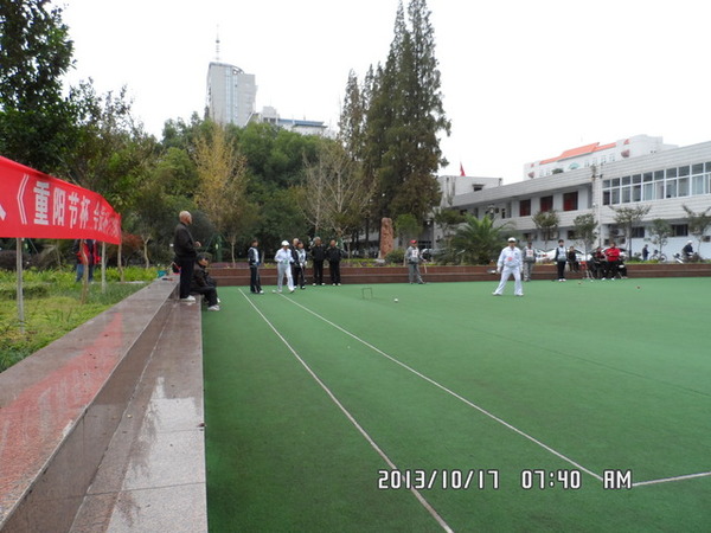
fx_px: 493
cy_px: 266
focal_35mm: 24
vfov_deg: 56.8
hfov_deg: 71.6
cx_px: 356
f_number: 3.2
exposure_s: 1/30
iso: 80
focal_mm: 4
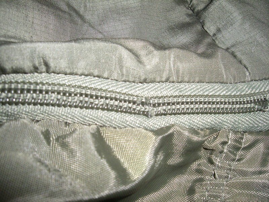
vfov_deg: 37.7
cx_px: 134
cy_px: 101
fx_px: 295
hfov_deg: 49.0
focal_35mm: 38
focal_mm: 6.2
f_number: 4.3
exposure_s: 1/50
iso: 200
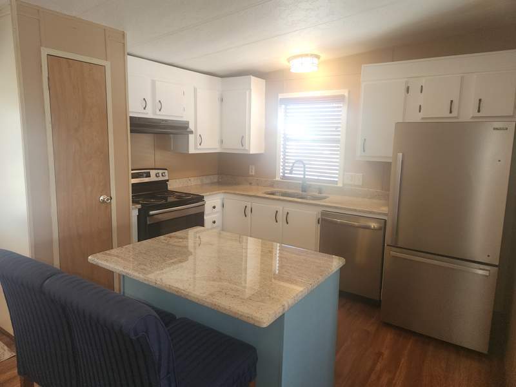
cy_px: 194
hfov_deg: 73.9
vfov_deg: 58.9
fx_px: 343
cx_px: 258
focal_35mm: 23
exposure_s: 1/60
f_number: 1.8
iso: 64
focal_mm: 5.4
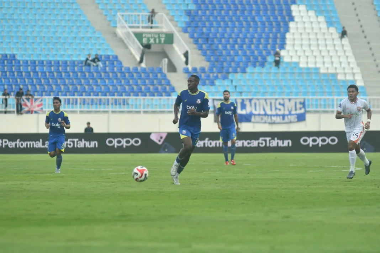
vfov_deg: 5.4
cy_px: 126
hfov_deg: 8.1
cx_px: 190
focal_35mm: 255
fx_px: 2691
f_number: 2.8
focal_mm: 170
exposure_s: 1/4000
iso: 640
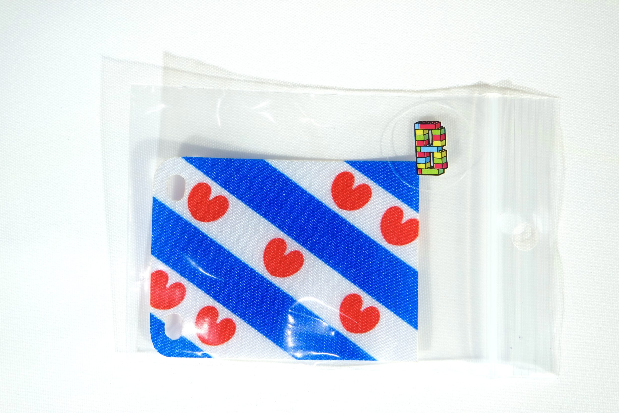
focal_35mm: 70
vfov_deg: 19.5
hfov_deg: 28.8
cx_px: 315
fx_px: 1204
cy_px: 199
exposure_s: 1/125
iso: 200
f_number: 5.6
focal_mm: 44
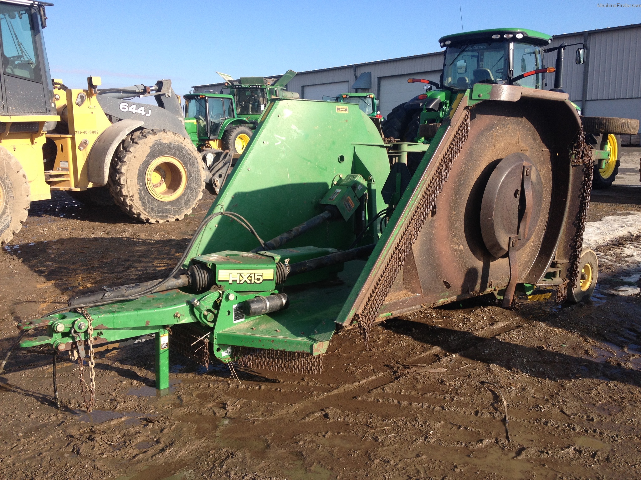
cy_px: 240
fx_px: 648
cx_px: 320
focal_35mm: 35
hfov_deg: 52.6
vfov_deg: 40.7
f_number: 2.4
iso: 50
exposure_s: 1/1022
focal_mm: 4.28
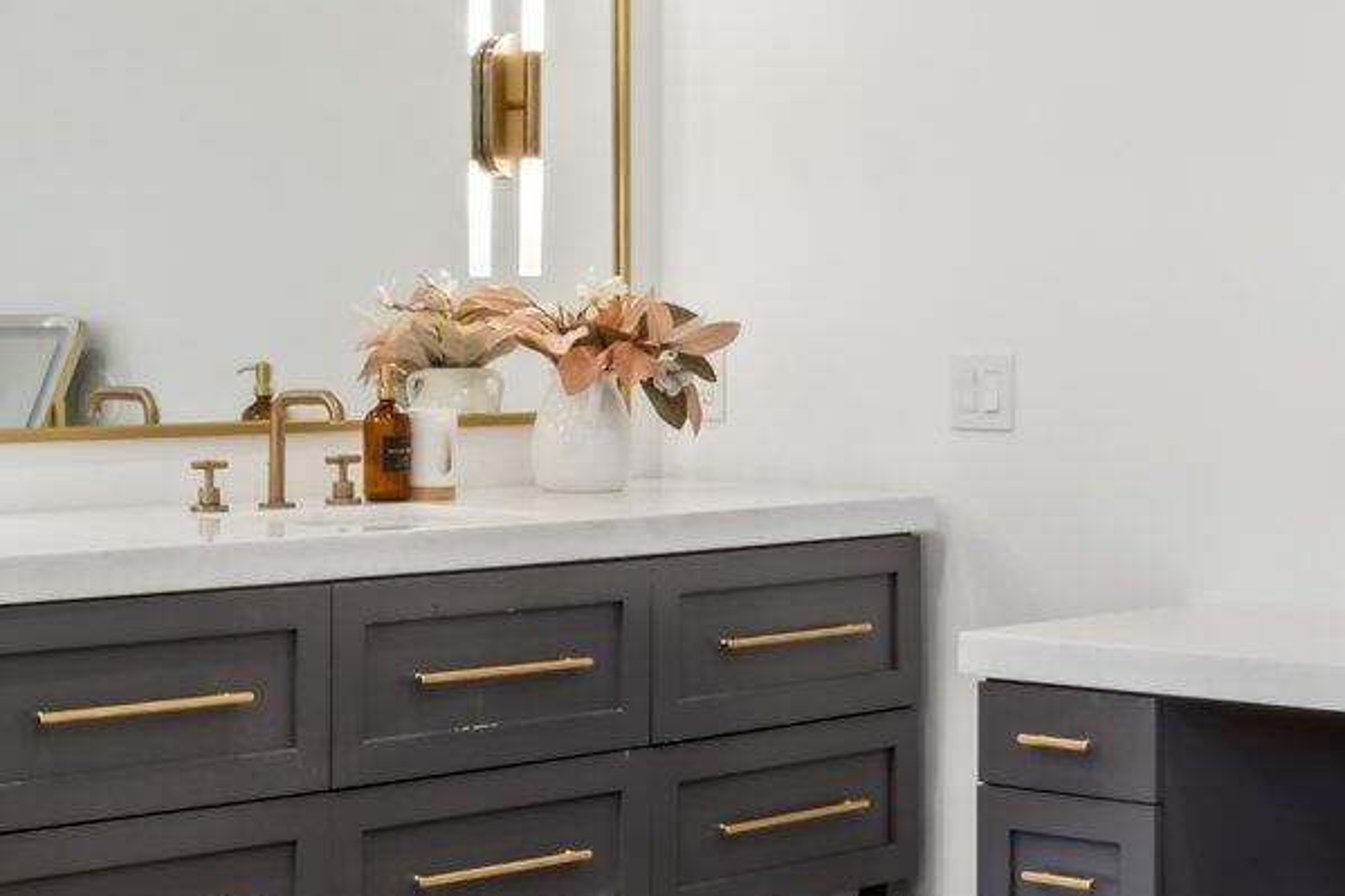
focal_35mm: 82
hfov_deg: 24.8
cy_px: 285
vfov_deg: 16.6
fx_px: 3063
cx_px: 754
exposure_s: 1/10
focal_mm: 24
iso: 320
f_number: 8
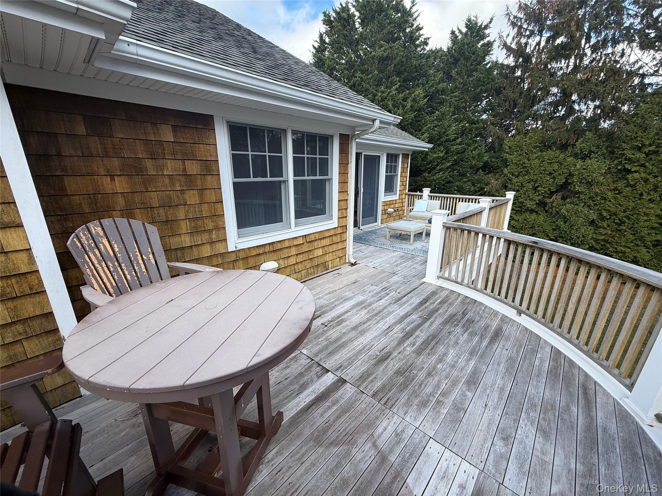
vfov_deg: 85.7
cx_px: 331
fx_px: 268
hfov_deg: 102.1
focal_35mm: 14
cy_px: 248
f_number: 2.2
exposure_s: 1/494
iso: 50
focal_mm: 2.22
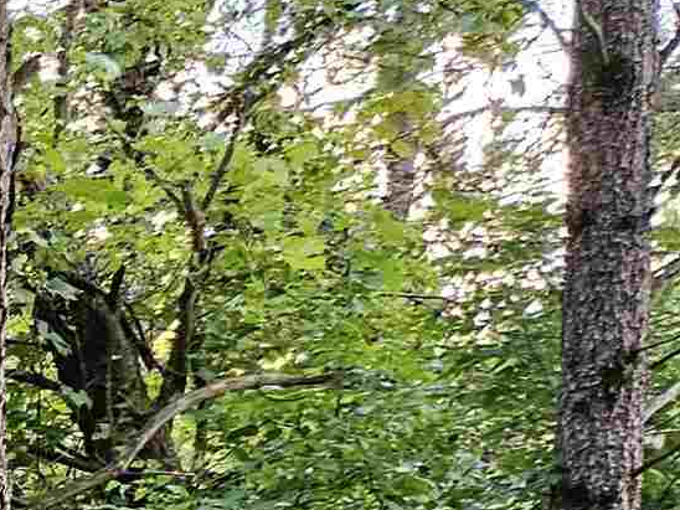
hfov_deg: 11.3
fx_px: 2534
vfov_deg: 10.5
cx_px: -1185
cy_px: 1045
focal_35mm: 129
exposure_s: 1/120
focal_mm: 5.4
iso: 250
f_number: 1.8
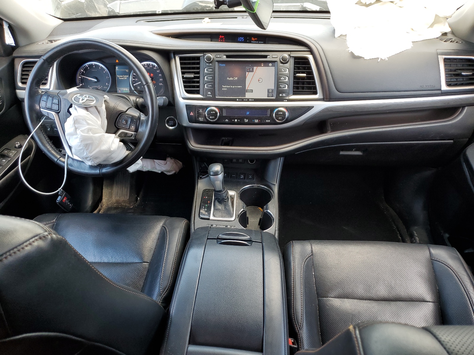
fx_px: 356
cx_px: 237
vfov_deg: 53.1
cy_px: 178
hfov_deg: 67.3
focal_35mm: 26
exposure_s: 1/120
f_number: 1.5
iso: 57
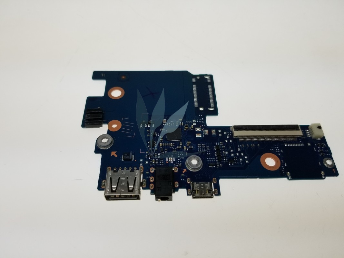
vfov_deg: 53.1
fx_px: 258
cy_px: 129
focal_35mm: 26
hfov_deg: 67.3
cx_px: 172
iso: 50
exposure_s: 1/423
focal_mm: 4.25
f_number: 1.7
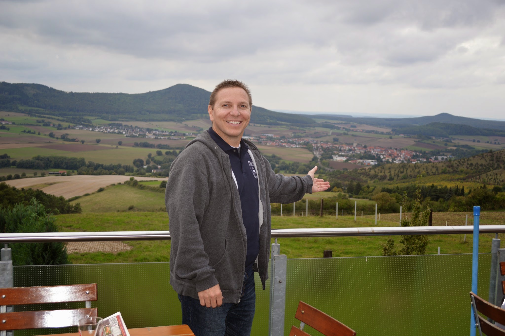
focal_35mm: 48
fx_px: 673
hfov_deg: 41.1
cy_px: 168
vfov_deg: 28.0
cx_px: 252
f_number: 4.8
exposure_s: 1/125
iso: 125
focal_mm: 32
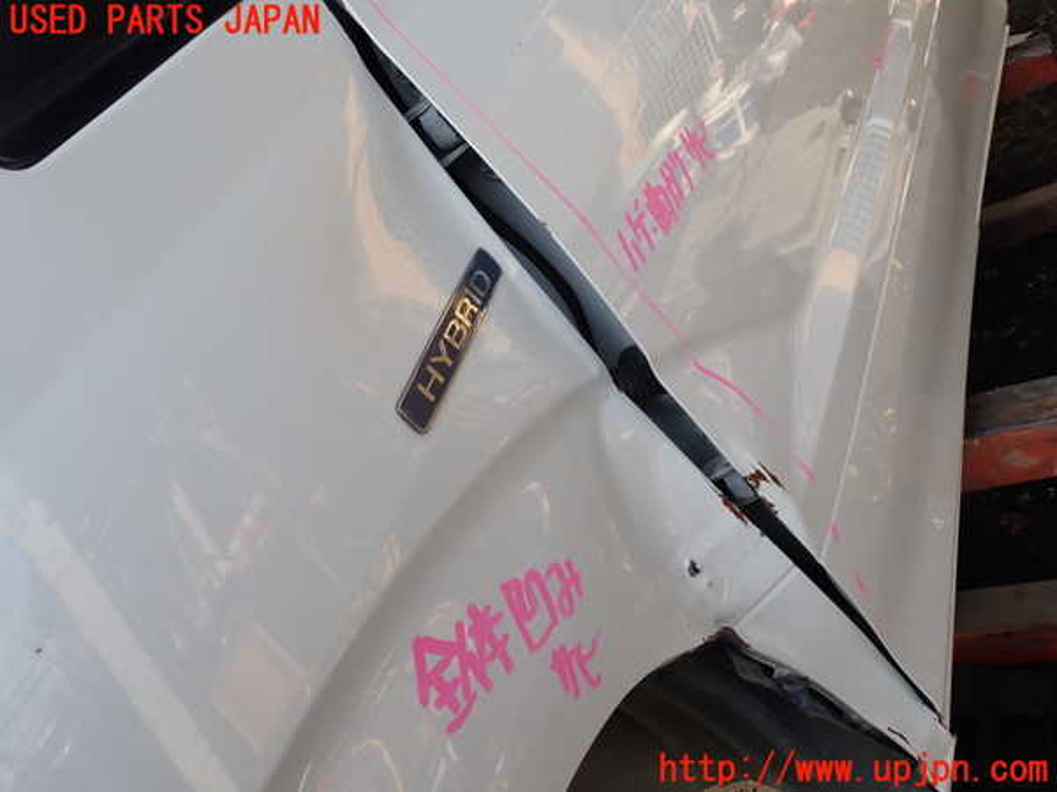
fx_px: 916
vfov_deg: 46.8
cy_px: 396
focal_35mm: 30
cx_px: 528
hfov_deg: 60.0
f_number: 3.2
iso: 100
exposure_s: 1/320
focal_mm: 5.4
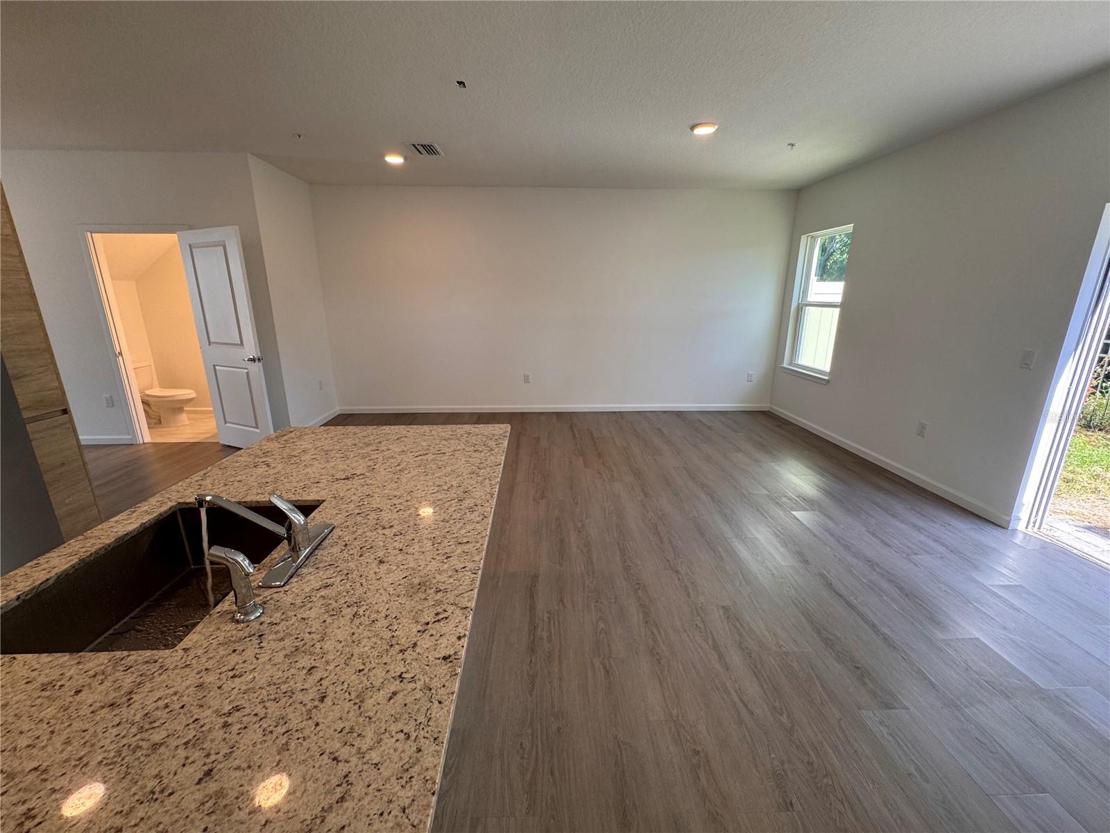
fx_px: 449
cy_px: 416
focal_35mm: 14
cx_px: 555
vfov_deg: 85.7
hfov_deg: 102.1
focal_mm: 2.22
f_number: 2.2
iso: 80
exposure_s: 1/120
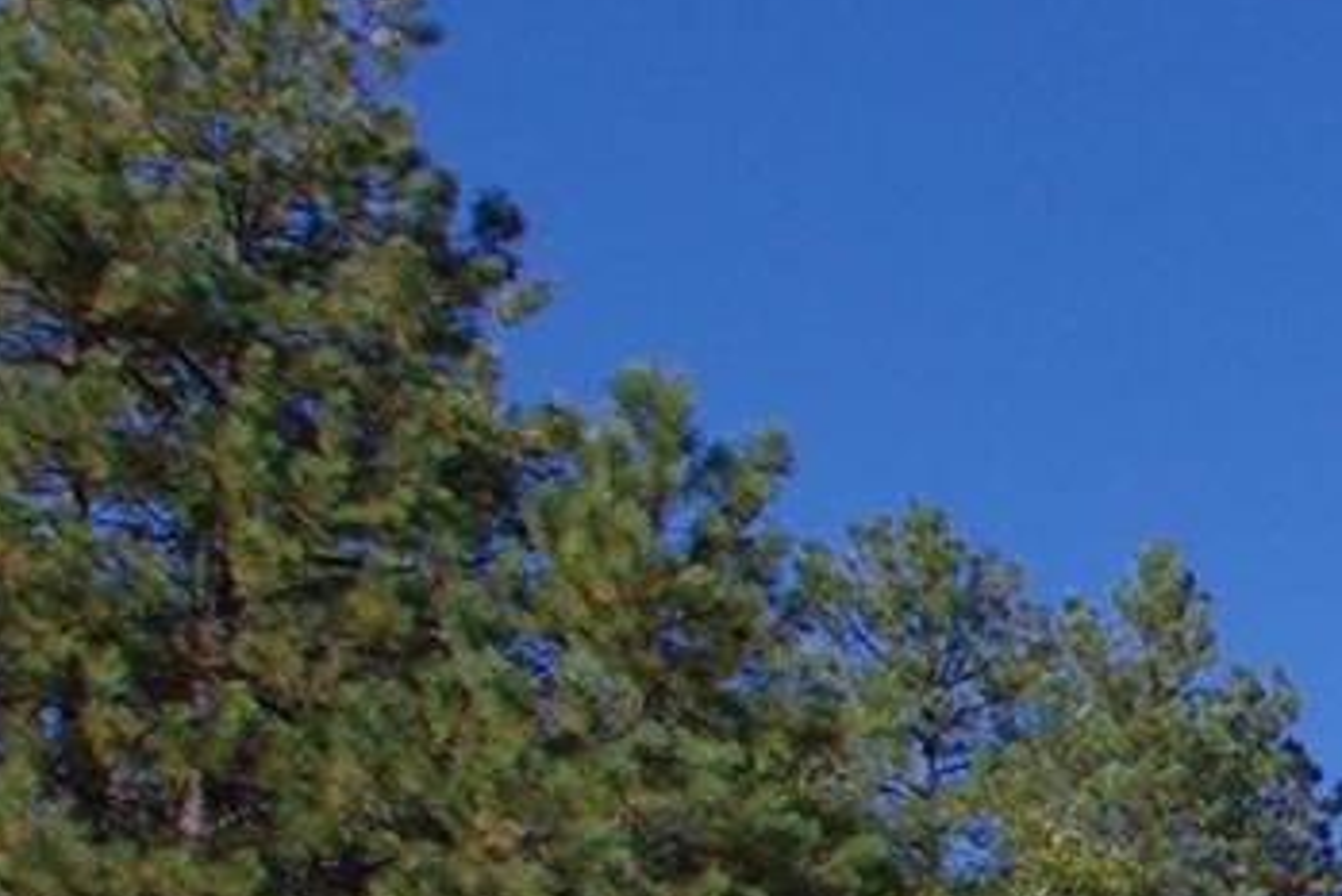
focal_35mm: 142
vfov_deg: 9.4
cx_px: 2246
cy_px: 1304
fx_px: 5295
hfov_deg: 13.3
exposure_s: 1/640
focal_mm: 21.25
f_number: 9
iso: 400
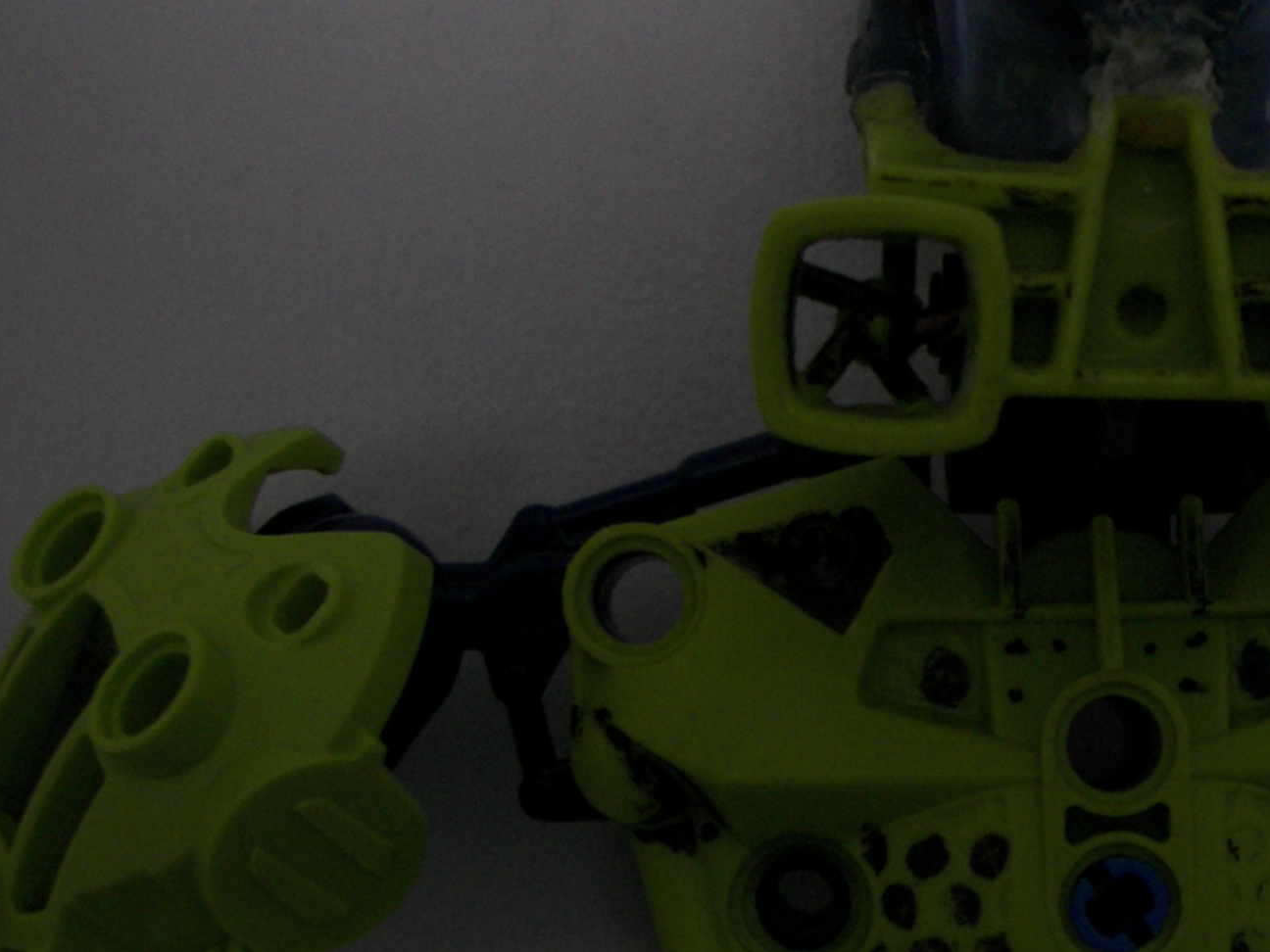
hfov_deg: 26.0
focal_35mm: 72
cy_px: 309
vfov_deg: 20.4
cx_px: 1187
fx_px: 2642
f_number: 2.8
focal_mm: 6
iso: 100
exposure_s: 1/30
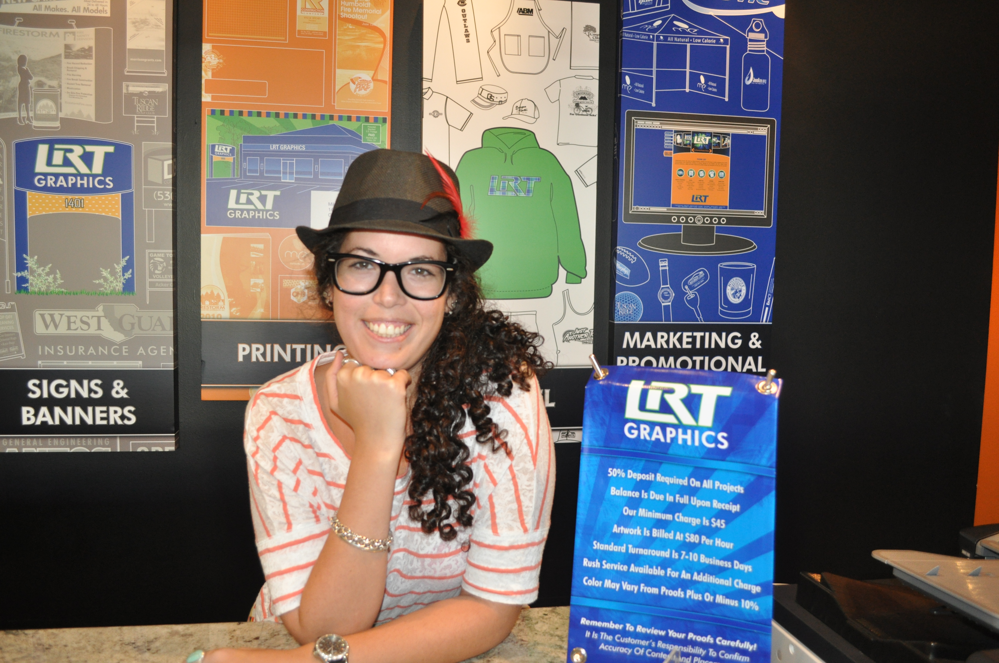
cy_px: 332
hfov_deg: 62.0
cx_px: 500
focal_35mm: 30
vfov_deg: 43.5
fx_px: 831
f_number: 3.8
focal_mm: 20
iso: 800
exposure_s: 1/60
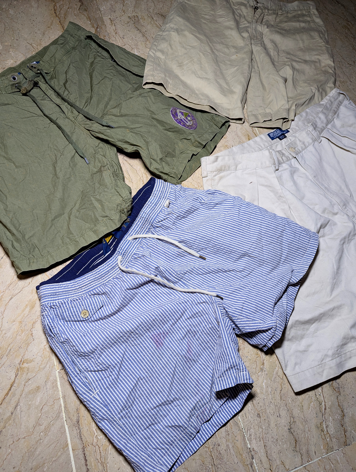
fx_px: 328
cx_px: 178
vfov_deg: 71.5
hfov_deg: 56.9
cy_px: 236
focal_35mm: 24
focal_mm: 6.81
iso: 79
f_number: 1.85
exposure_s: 1/100
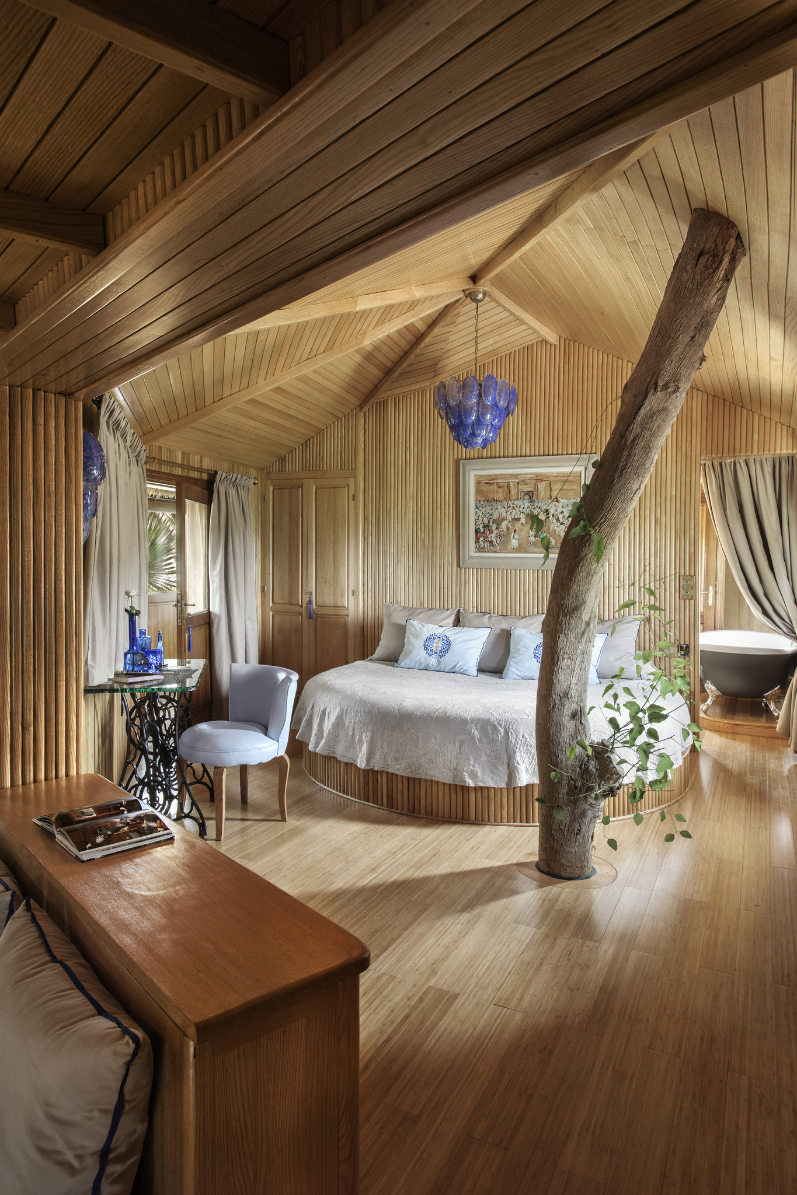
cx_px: 398
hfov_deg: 53.1
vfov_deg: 73.7
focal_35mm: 24
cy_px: 598
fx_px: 797
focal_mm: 24
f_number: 11
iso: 200
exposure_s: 1/8
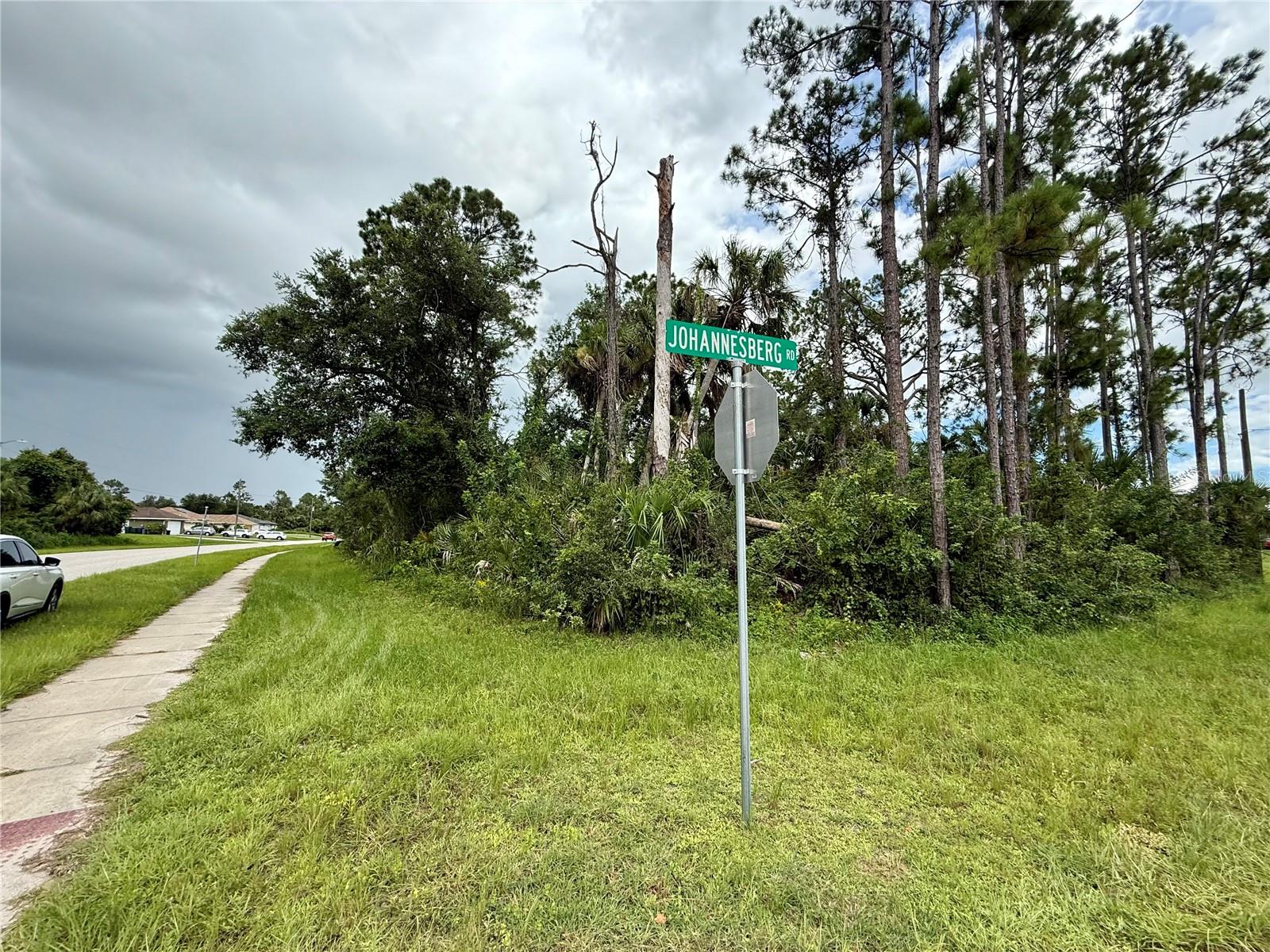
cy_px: 476
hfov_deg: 102.1
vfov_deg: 85.7
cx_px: 635
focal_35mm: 14
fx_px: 514
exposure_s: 1/820
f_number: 2.2
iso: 64
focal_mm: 2.22
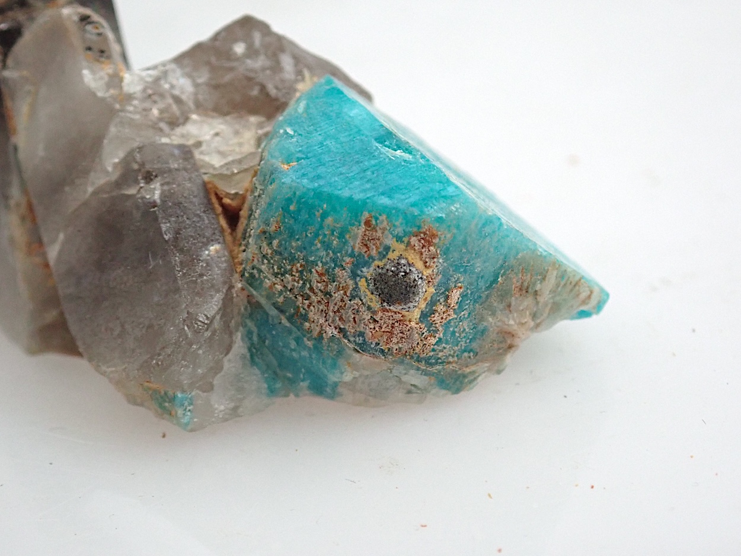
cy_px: 278
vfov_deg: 14.8
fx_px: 2141
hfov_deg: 19.6
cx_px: 370
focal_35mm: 100
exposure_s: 1/60
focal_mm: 18
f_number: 4.9
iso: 800
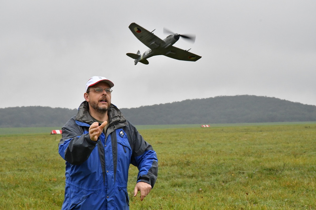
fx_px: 1053
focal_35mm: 120
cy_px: 105
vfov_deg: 11.4
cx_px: 158
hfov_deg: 17.1
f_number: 13
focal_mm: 80
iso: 3200
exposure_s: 1/640
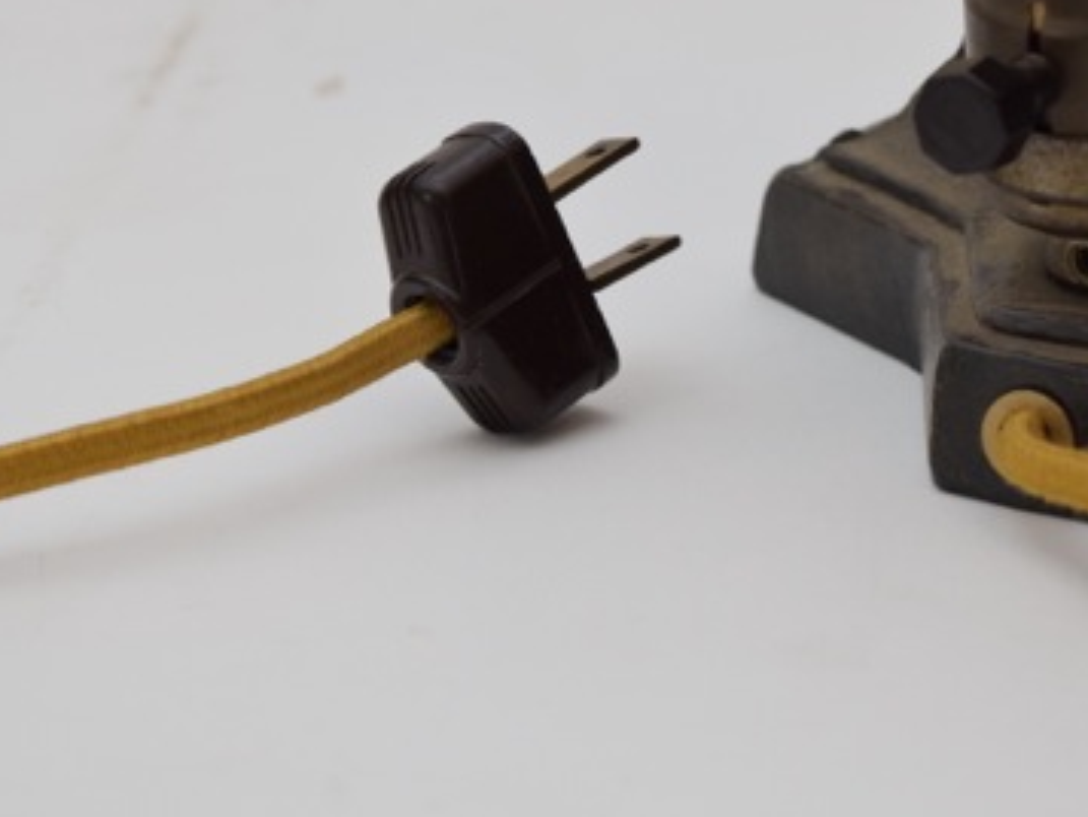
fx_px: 3741
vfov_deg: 12.4
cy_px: 227
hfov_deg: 16.5
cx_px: 558
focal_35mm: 119
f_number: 6.3
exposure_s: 1/125
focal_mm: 46
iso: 800
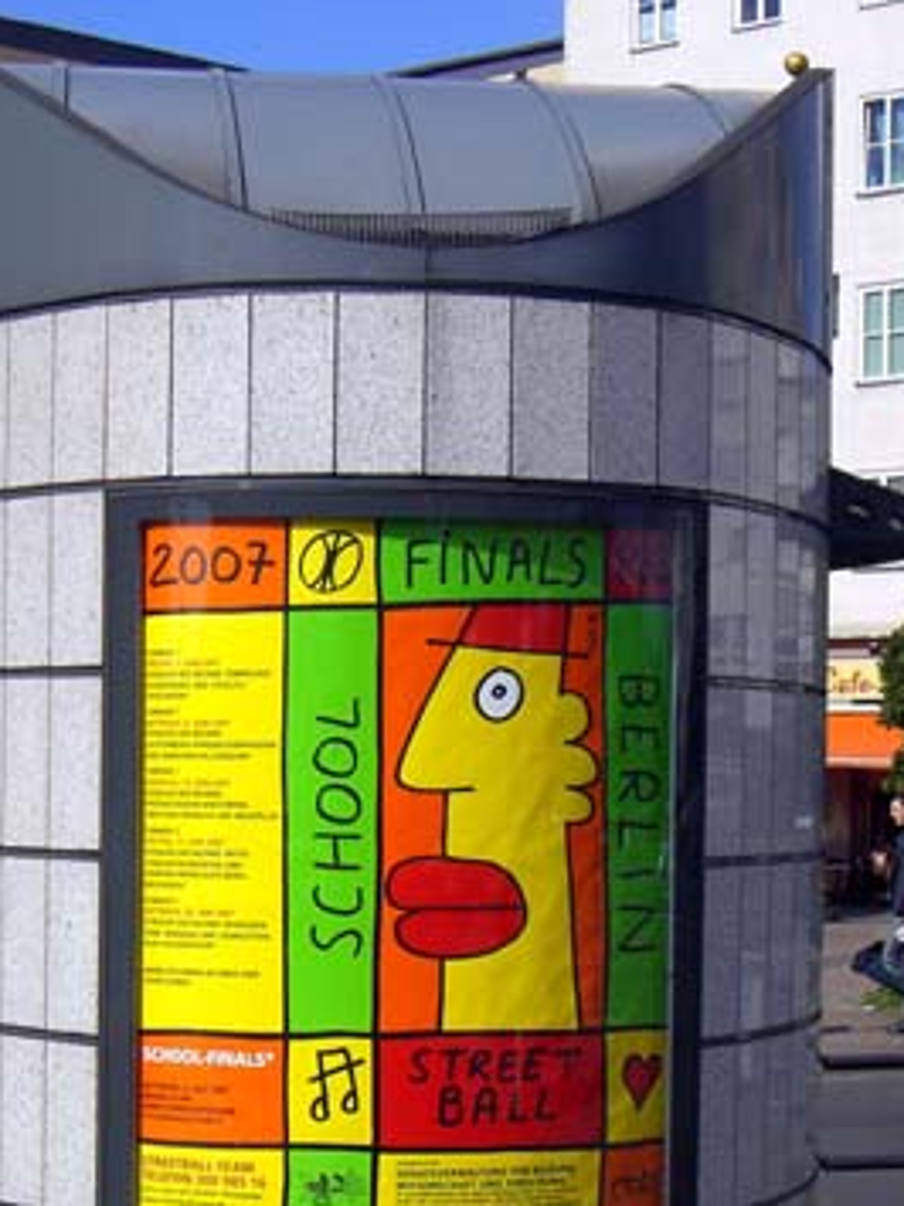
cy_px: 836
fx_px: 3240
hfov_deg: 15.9
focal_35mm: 93
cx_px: 355
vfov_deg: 21.0
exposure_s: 1/640
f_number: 5.8
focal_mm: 10.7
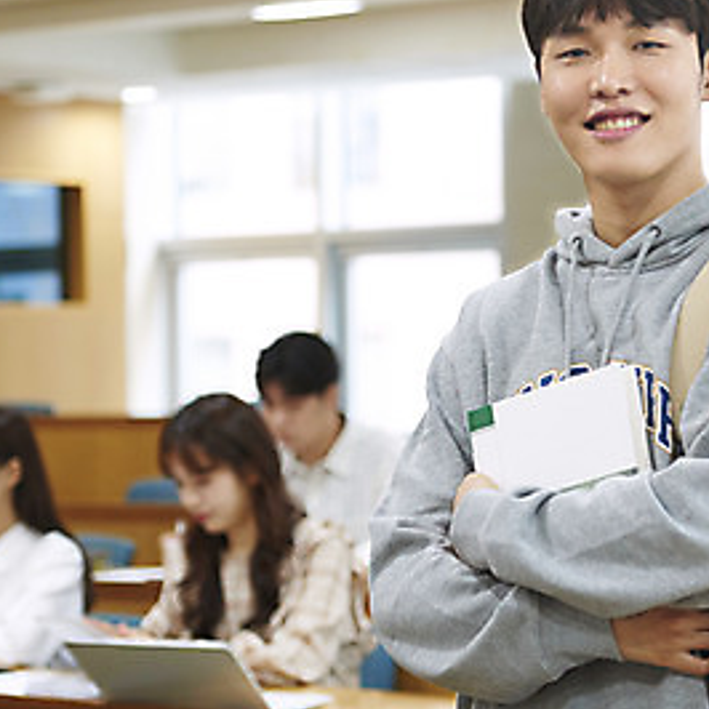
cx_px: 465
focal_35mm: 134
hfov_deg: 13.0
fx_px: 3105
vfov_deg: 13.0
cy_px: 304
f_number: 2.8
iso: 1000
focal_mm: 70
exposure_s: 1/200
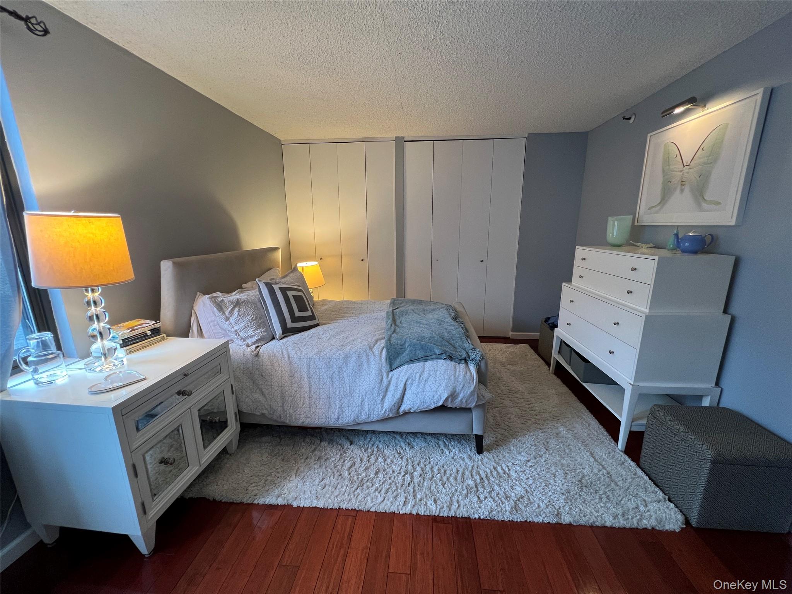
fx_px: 297
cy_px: 297
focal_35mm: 13
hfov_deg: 106.2
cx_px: 396
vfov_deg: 89.9
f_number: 1.8
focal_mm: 1.57
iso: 160
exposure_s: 1/60
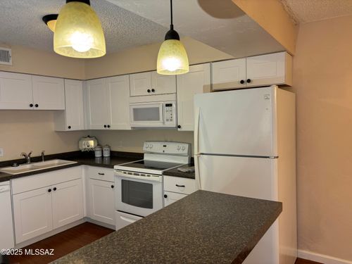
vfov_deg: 53.1
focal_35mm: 26
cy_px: 132
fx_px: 264
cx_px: 176
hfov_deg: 67.3
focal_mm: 5.96
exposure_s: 1/60
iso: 125
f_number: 1.6
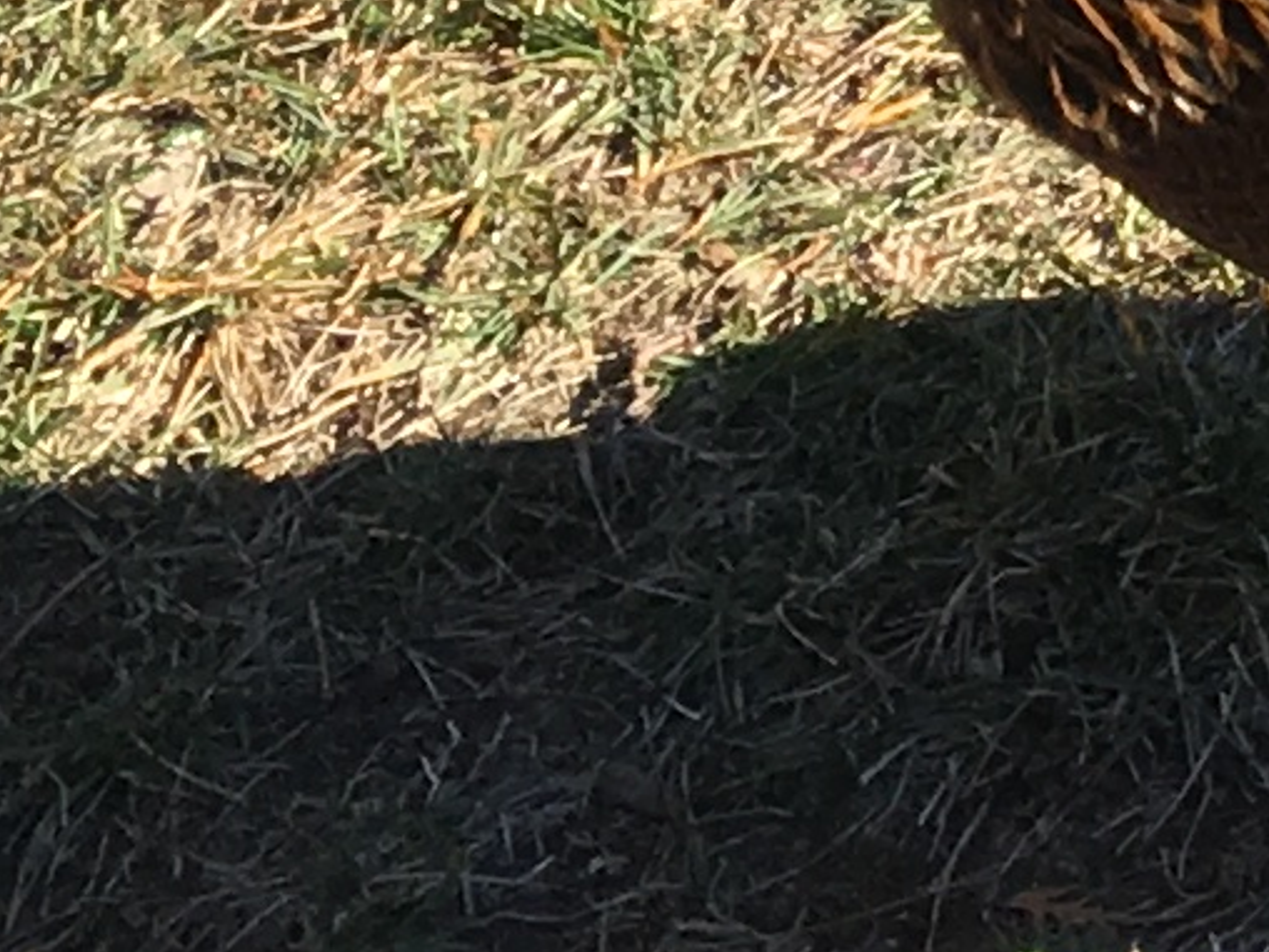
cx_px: 4392
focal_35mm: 230
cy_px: -685
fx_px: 8432
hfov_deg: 7.2
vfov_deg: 6.3
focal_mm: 4.15
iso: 25
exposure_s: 1/635
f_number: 2.2
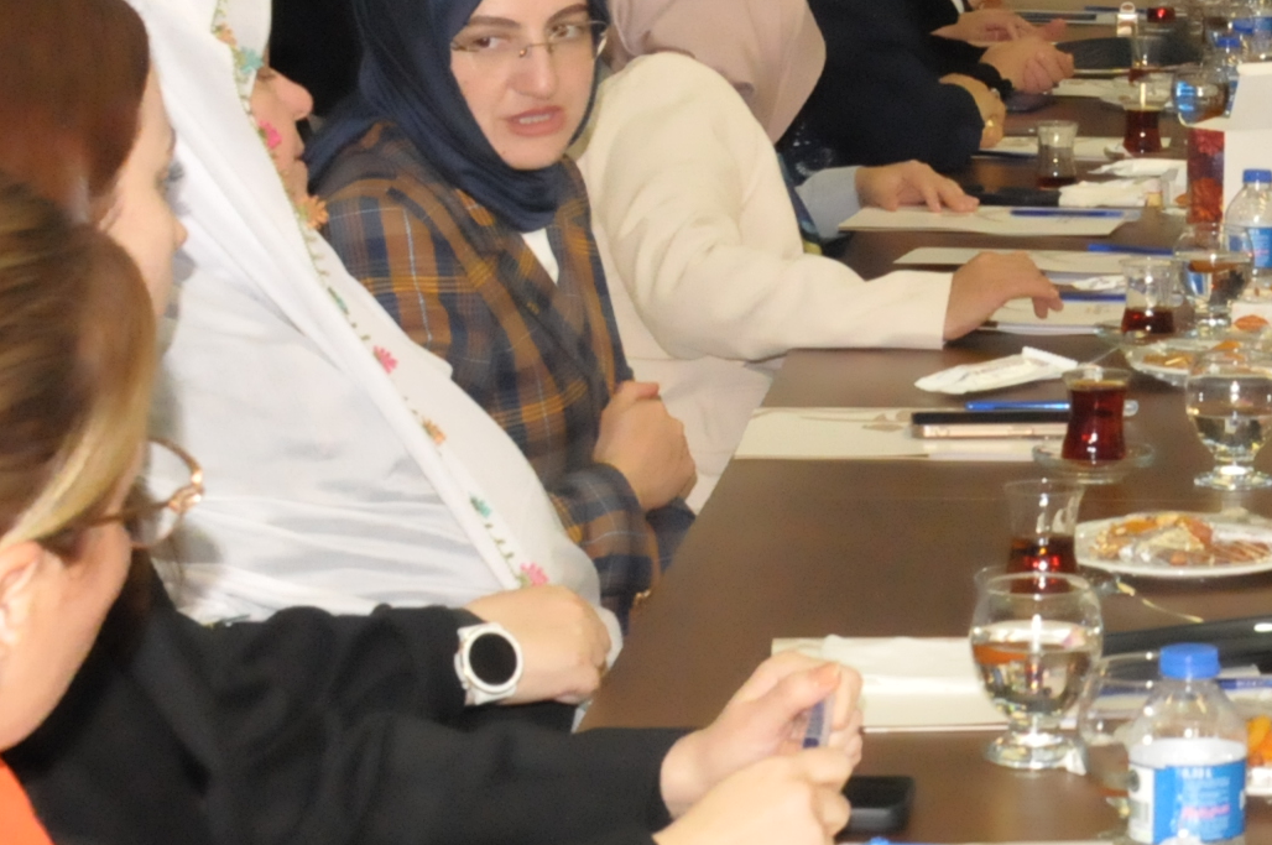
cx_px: 1668
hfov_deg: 15.9
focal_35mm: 122
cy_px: -89
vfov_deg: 11.1
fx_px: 4306
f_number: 9
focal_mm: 26
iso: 3200
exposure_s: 1/200
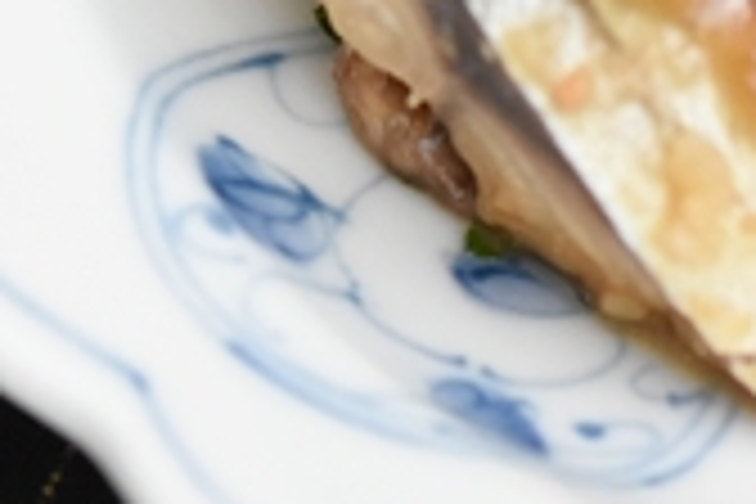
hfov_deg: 5.5
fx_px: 7895
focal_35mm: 376
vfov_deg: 3.6
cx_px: 693
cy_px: -169
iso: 2500
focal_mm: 60
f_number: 3
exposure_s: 1/4000
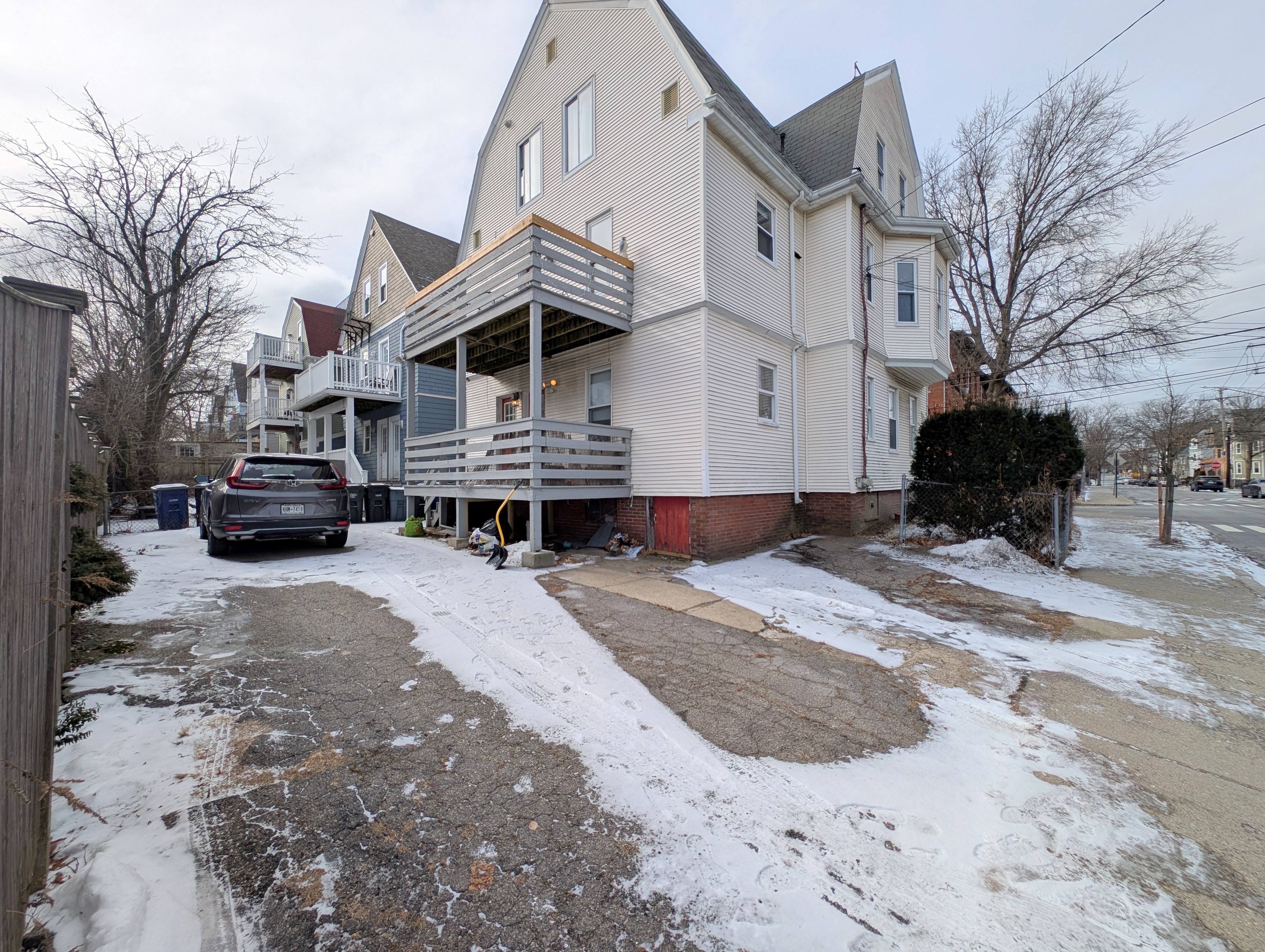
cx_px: 632
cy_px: 476
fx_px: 439
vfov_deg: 94.6
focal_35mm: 12
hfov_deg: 110.5
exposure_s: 1/3311
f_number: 1.95
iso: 44
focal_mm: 2.23
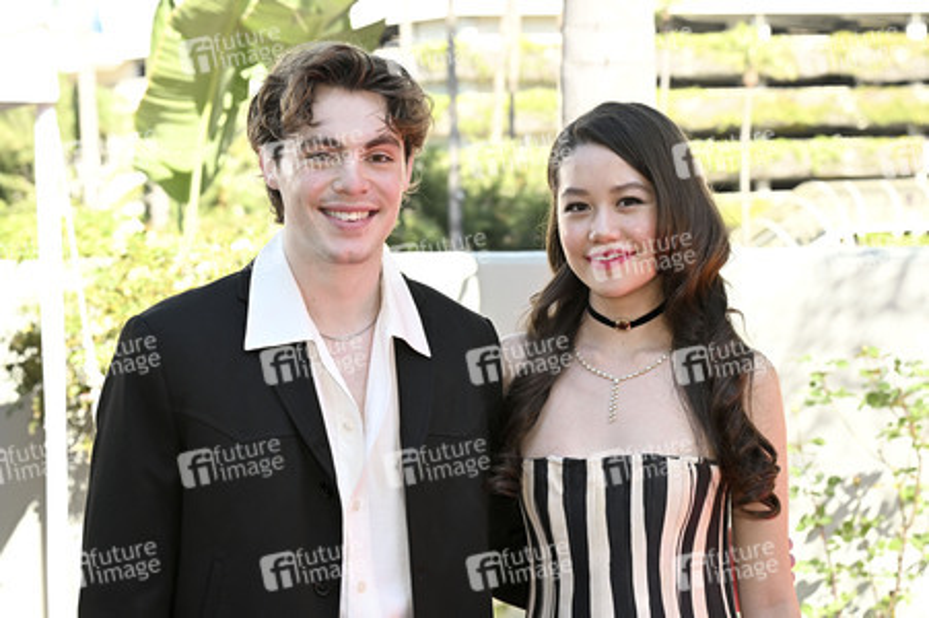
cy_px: 309
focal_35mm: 59
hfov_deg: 34.0
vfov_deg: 23.0
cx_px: 464
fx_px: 1521
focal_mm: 59
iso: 500
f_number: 5.6
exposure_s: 1/320
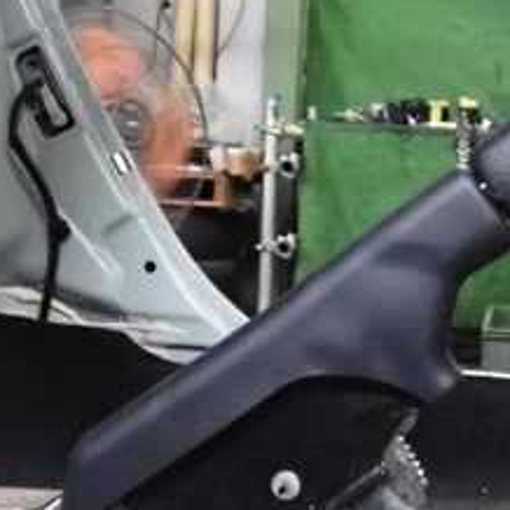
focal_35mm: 73
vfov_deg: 23.7
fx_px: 1217
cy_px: 274
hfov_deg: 23.2
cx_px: 428
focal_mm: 5.4
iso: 5000
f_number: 2.3
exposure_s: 1/250
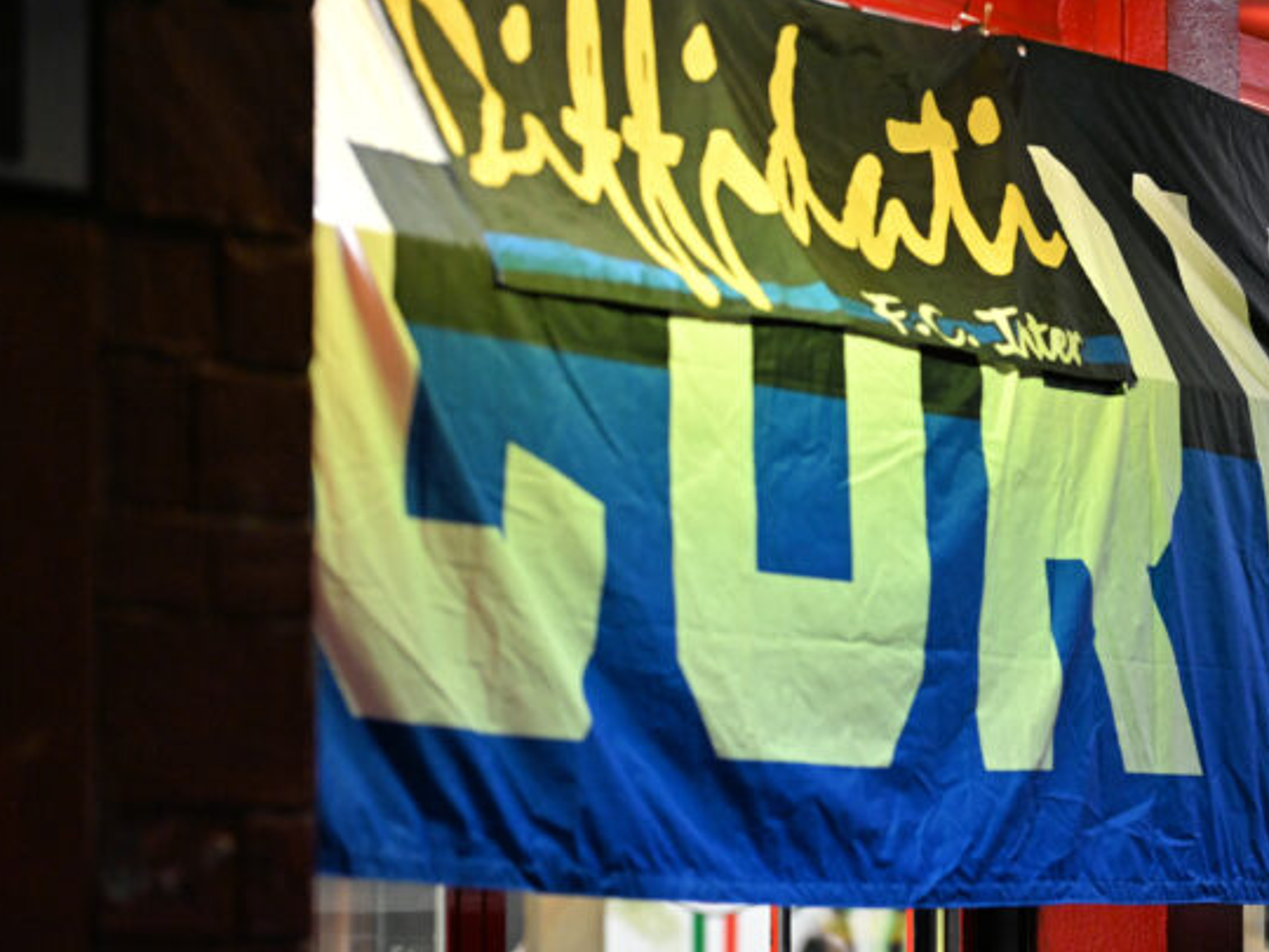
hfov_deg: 12.6
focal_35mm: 155
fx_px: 5682
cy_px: 551
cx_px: 1168
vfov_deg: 9.6
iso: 2500
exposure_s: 1/1250
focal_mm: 85
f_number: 1.6
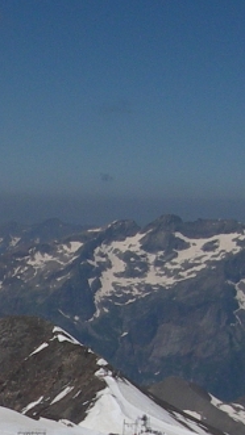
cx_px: -88
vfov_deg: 14.9
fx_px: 1630
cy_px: 466
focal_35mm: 141
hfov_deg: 8.5
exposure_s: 1/1250
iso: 80
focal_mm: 6.3
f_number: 6.6
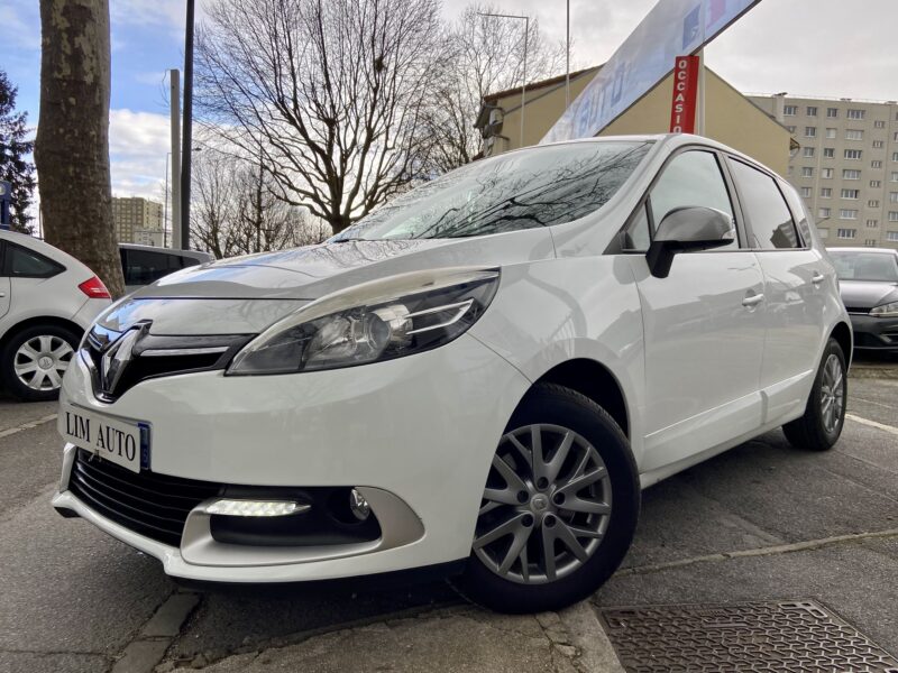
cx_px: 449
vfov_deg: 53.1
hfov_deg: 67.3
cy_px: 336
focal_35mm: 26
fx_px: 674
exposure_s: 1/428
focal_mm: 4.25
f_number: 1.8
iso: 32
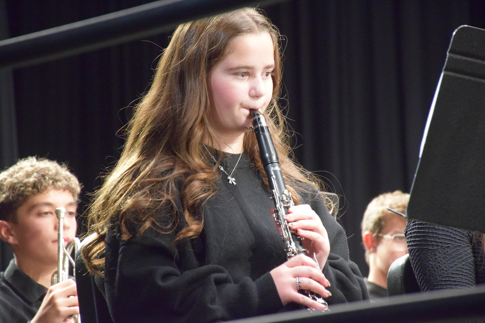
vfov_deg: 6.5
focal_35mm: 210
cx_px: 242
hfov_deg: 9.8
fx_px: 2829
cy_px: 162
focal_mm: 140
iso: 6400
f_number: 5.6
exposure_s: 1/125
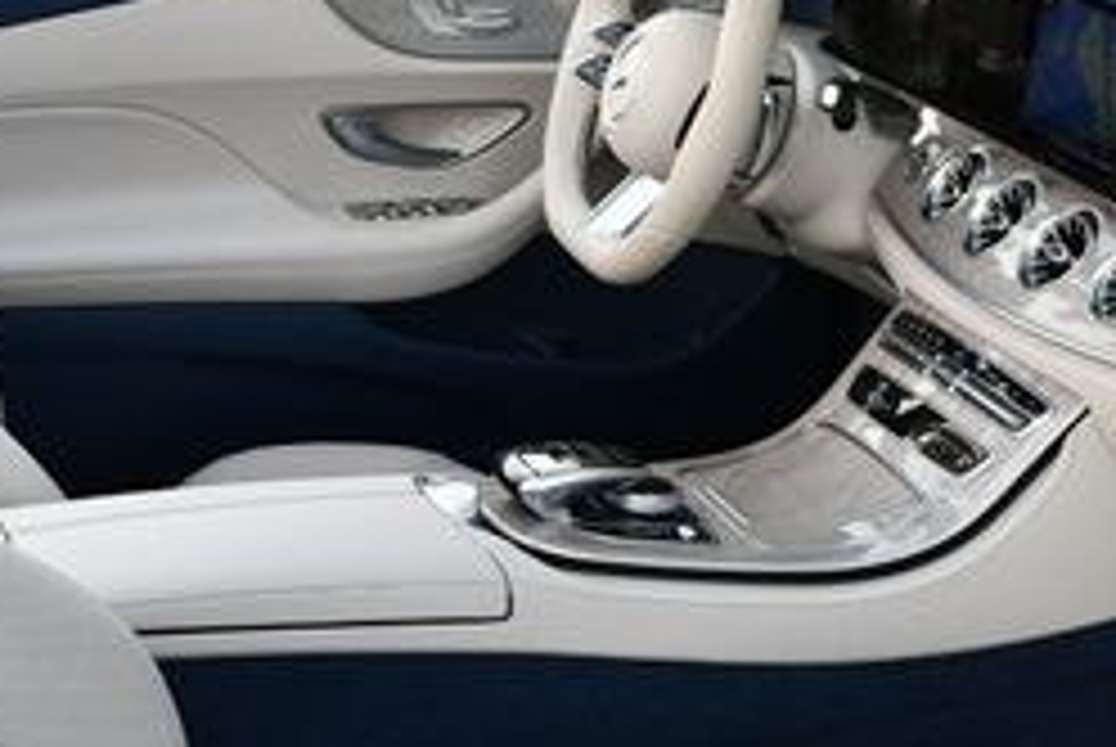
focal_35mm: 93
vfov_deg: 14.6
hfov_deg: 21.9
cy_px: 644
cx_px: 544
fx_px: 2886
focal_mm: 18
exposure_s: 1/250
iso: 250
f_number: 5.6
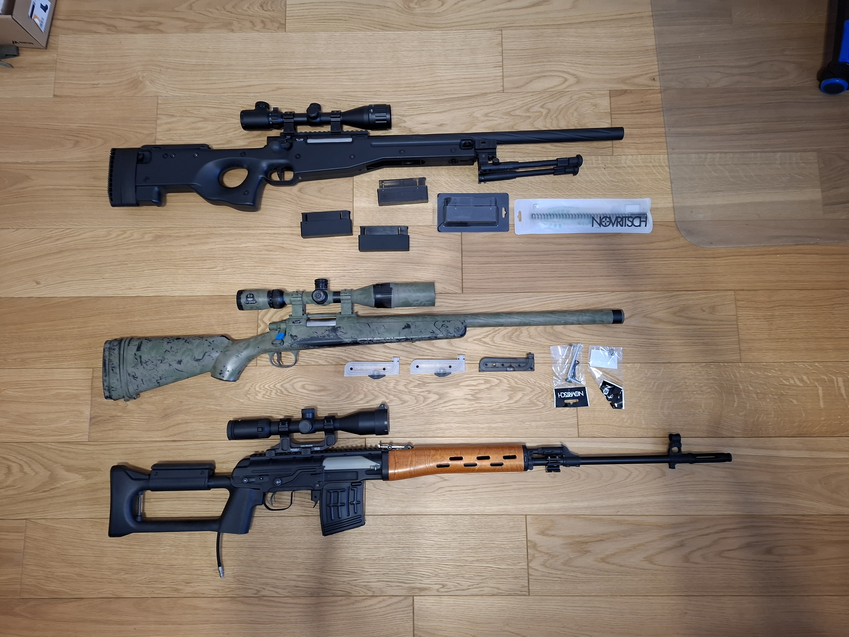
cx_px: 424
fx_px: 564
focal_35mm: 23
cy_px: 318
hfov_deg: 73.9
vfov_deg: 58.9
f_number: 1.8
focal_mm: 5.54
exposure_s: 1/25
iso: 400
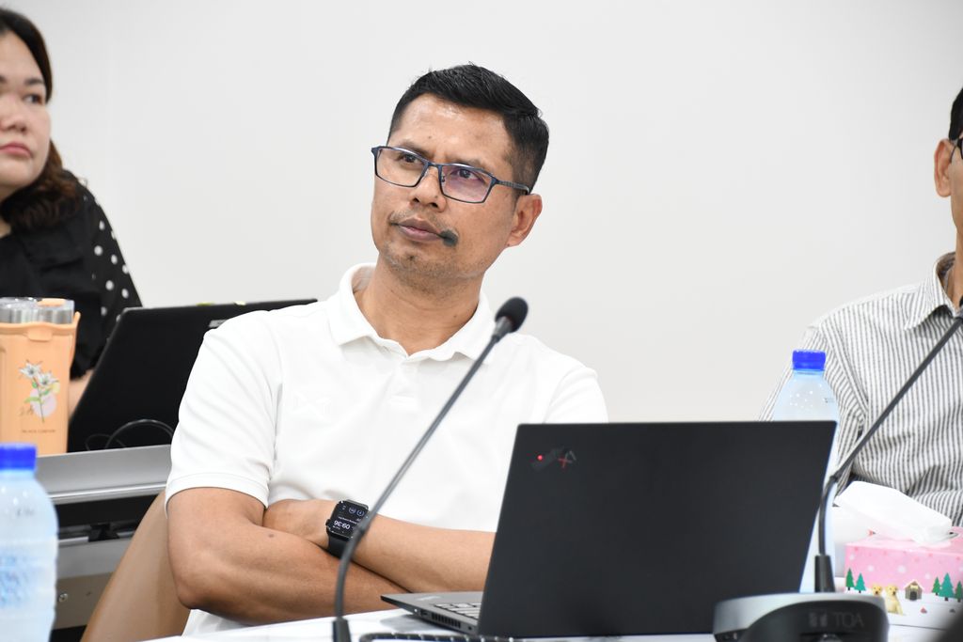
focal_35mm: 187
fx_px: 5003
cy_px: 321
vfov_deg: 7.3
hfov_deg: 11.0
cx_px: 482
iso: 1600
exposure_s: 1/25
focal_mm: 125
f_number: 6
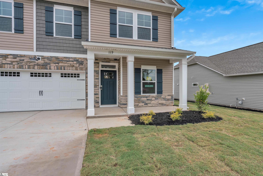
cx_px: 132
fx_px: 117
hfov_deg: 96.7
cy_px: 88
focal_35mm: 16
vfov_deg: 73.8
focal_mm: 16
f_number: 9
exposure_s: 1/320
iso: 320
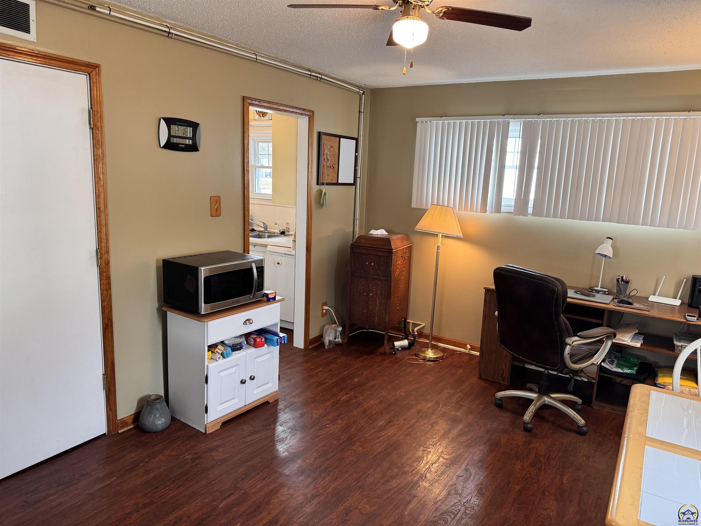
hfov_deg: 71.6
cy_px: 263
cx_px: 350
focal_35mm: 24
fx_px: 486
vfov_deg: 56.8
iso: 200
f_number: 1.78
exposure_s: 1/60
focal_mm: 6.76
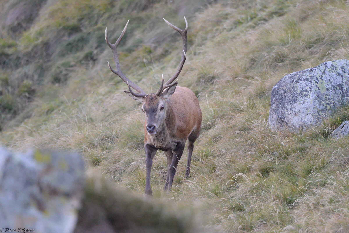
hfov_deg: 3.7
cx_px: 174
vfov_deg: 2.5
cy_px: 116
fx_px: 5334
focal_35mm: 550
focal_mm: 550
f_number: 8
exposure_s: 1/400
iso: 6400
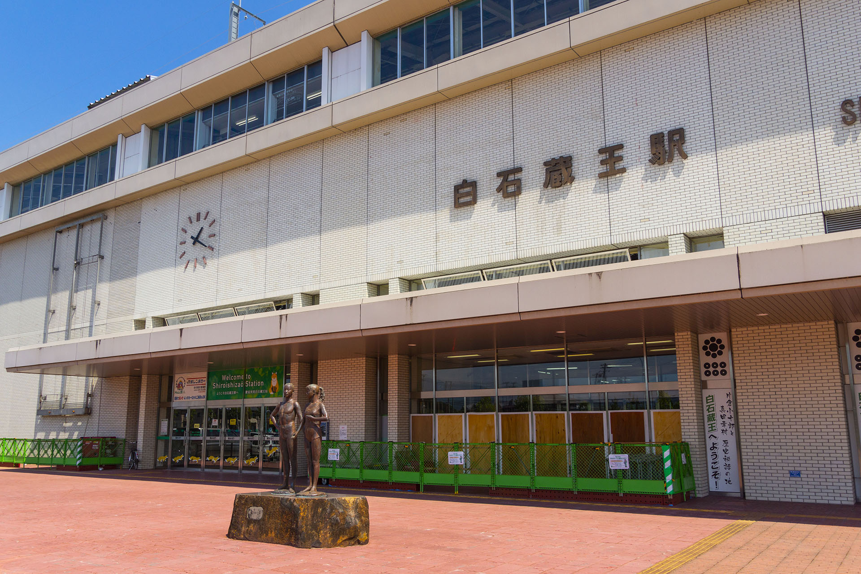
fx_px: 646
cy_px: 287
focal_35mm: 27
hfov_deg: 67.4
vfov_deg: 47.9
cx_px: 430
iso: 100
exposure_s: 1/320
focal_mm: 18
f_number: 8
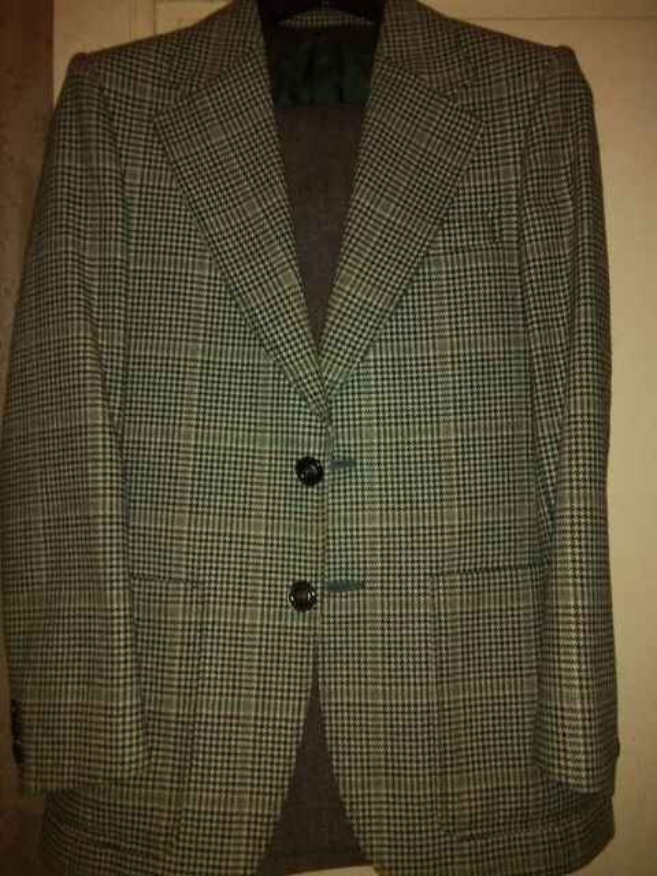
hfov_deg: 49.7
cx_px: 328
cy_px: 438
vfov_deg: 63.4
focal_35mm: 28
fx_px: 709
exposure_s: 1/14
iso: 1500
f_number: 2.2
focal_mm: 2.34
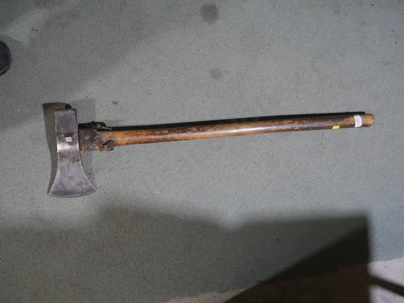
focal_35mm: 32
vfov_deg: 44.2
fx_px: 374
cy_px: 152
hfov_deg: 56.8
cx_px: 202
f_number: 3.6
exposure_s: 1/60
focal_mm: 16
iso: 400
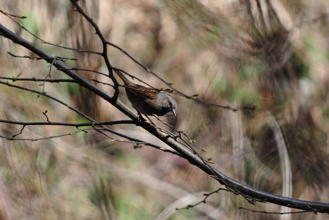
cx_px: 164
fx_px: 5310
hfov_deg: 3.5
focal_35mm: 581
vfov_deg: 2.4
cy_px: 98
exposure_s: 1/1250
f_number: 4.8
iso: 400
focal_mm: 340
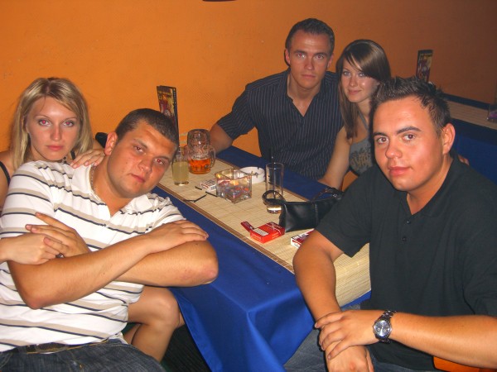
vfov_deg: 37.7
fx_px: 546
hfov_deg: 49.0
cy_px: 186
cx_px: 248
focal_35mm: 38
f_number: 2.8
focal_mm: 7.9
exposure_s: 1/60
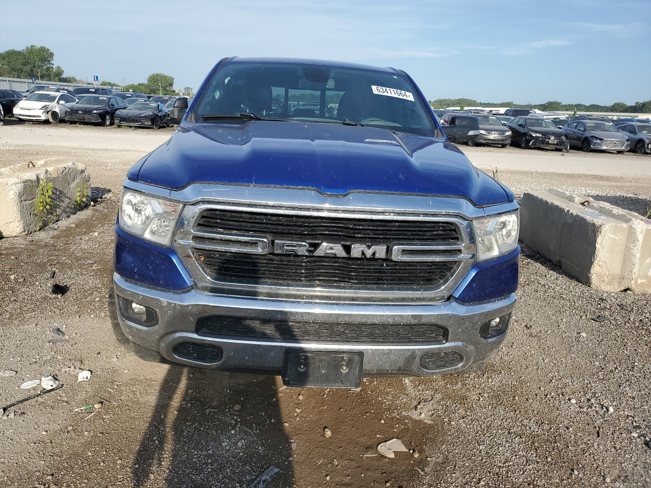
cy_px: 244
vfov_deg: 53.1
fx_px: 489
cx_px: 326
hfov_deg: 67.3
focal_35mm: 26
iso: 50
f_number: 1.5
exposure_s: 1/2500
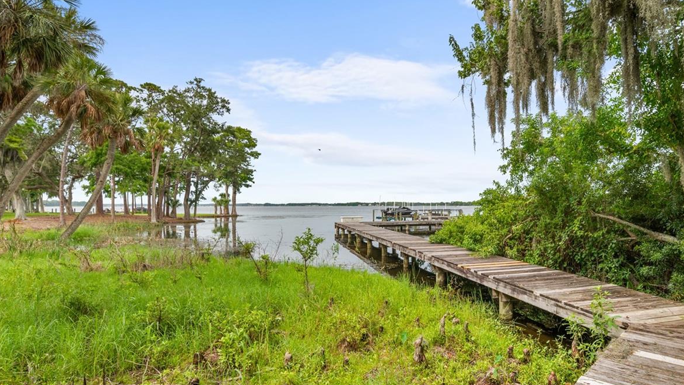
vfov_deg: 55.8
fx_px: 363
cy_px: 207
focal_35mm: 20
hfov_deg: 85.7
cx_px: 406
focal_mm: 14
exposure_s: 1/1000
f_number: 6.3
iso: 250
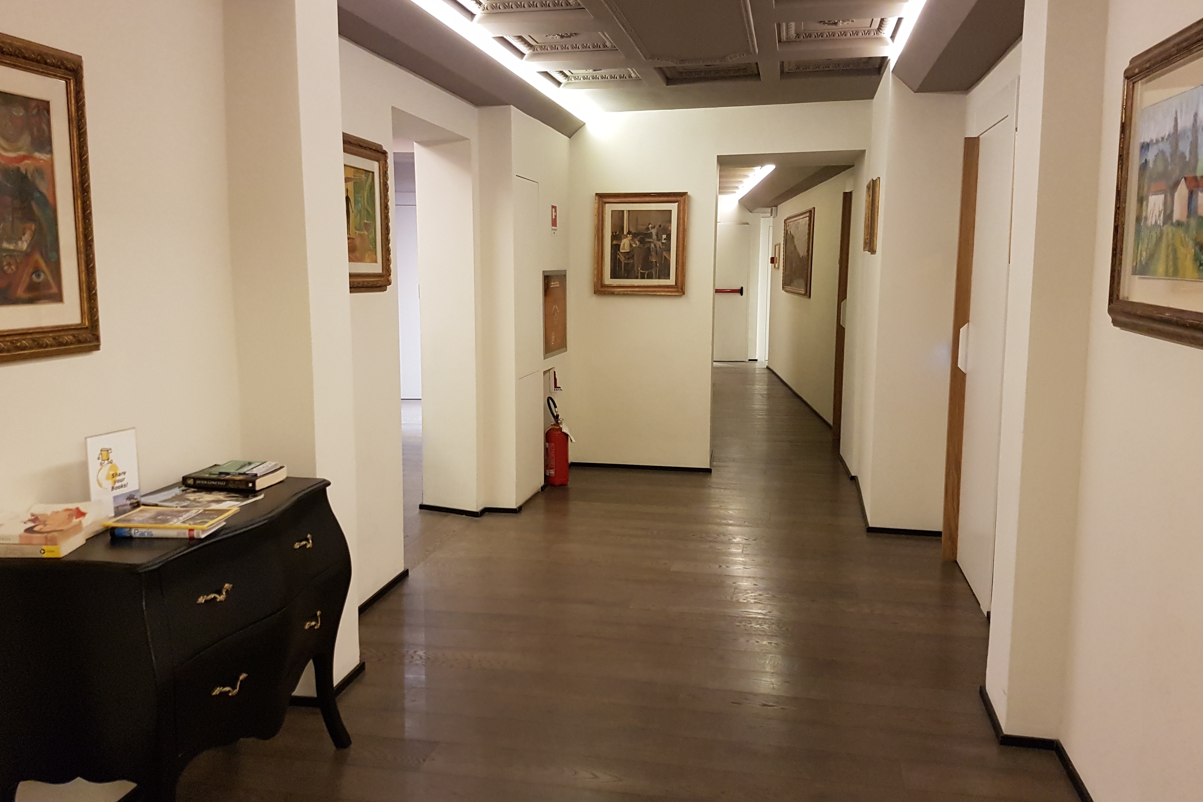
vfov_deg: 46.4
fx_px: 936
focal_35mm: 28
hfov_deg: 65.5
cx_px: 610
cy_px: 383
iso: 200
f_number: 1.7
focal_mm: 4.2
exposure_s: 1/11
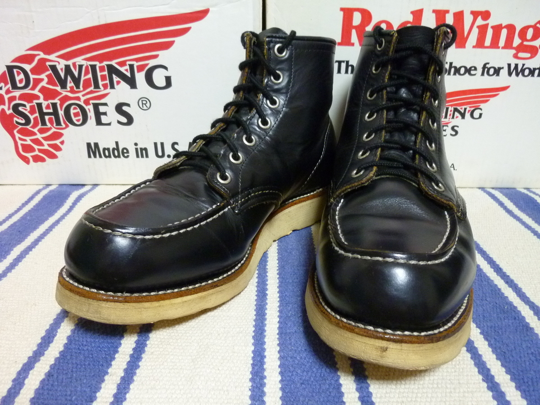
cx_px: 270
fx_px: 390
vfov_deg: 54.9
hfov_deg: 69.4
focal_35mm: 25
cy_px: 202
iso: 400
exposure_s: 1/8
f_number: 3.3
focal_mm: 4.5
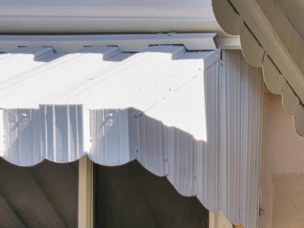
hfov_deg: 24.9
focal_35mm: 50
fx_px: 439
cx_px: 495
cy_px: 376
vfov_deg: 21.9
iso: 100
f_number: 7.1
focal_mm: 7
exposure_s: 1/160
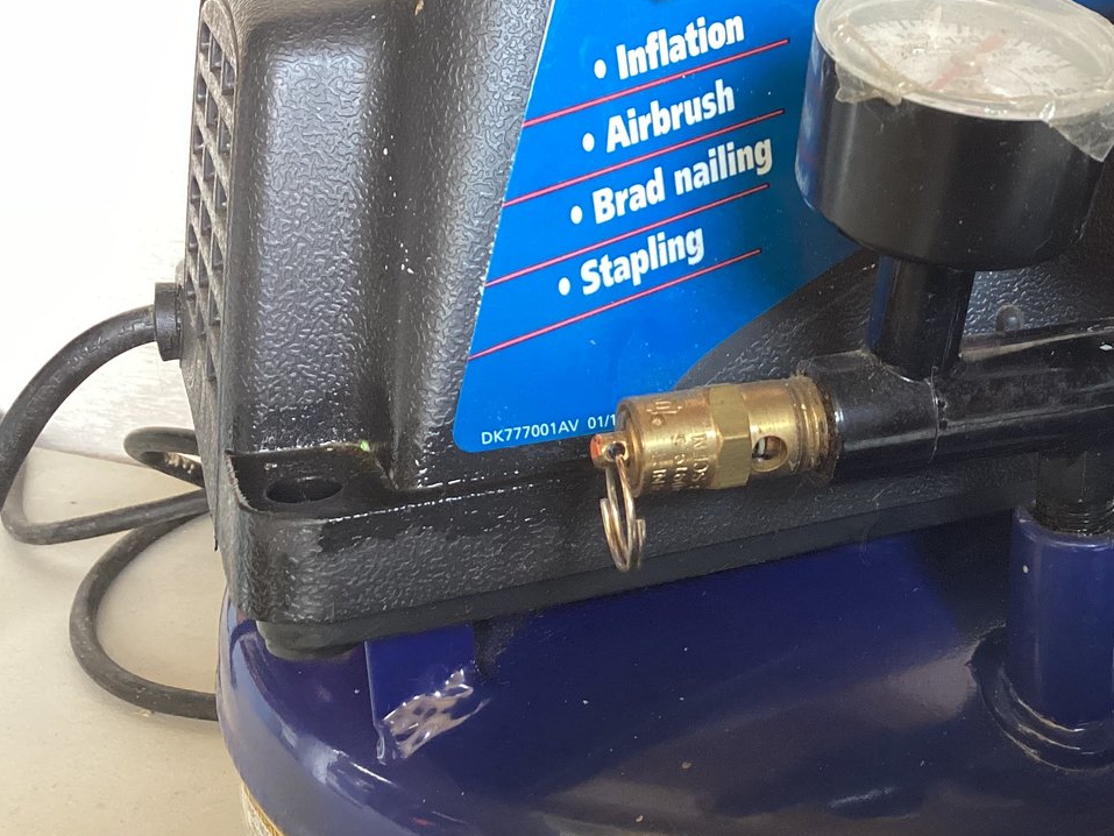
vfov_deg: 29.6
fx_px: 1577
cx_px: 860
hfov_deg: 37.8
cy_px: 357
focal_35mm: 49
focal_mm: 3.3
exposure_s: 1/60
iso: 200
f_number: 2.4
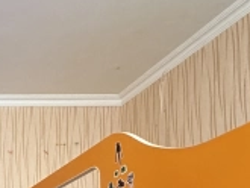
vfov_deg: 22.7
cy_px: 279
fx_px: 383
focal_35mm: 53
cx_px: -118
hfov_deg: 26.7
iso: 800
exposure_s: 1/34
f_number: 2.2
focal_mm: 2.22
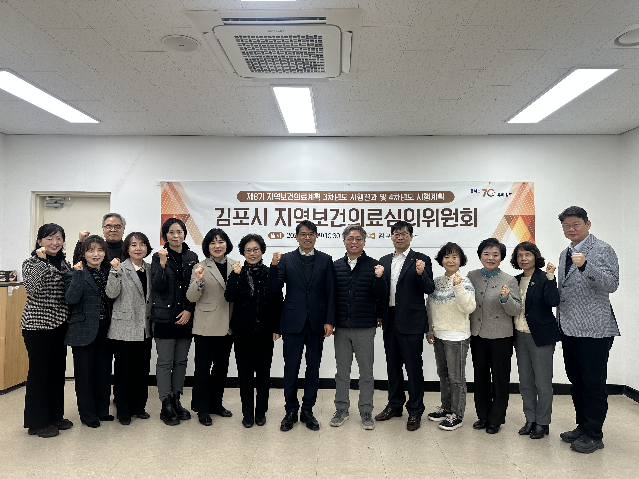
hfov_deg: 71.6
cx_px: 320
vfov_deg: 56.8
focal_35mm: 24
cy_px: 240
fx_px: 443
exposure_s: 1/120
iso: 64
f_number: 1.78
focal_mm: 6.86
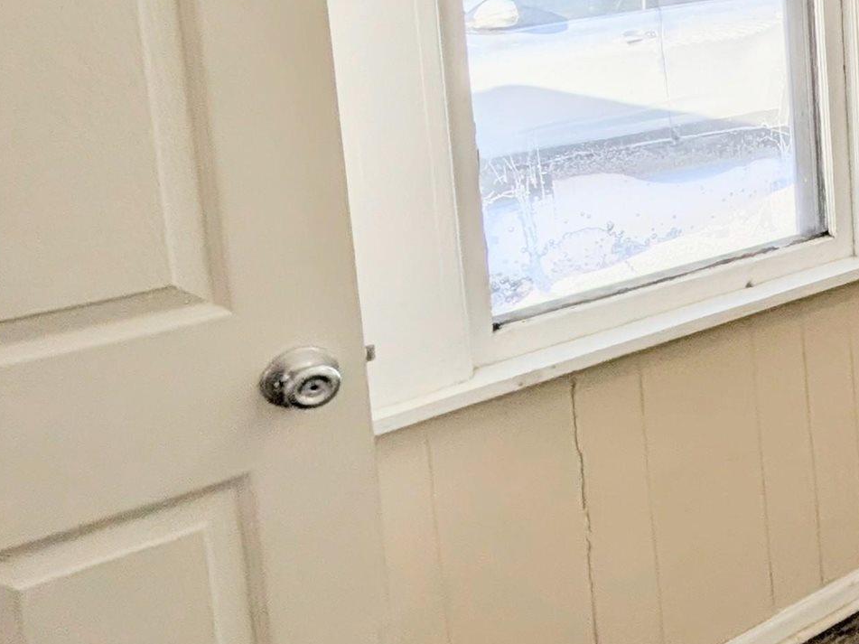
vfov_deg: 32.1
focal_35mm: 42
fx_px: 1042
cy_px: 29
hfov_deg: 29.7
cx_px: 1248
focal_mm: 1.54
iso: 27
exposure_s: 1/203
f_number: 2.2
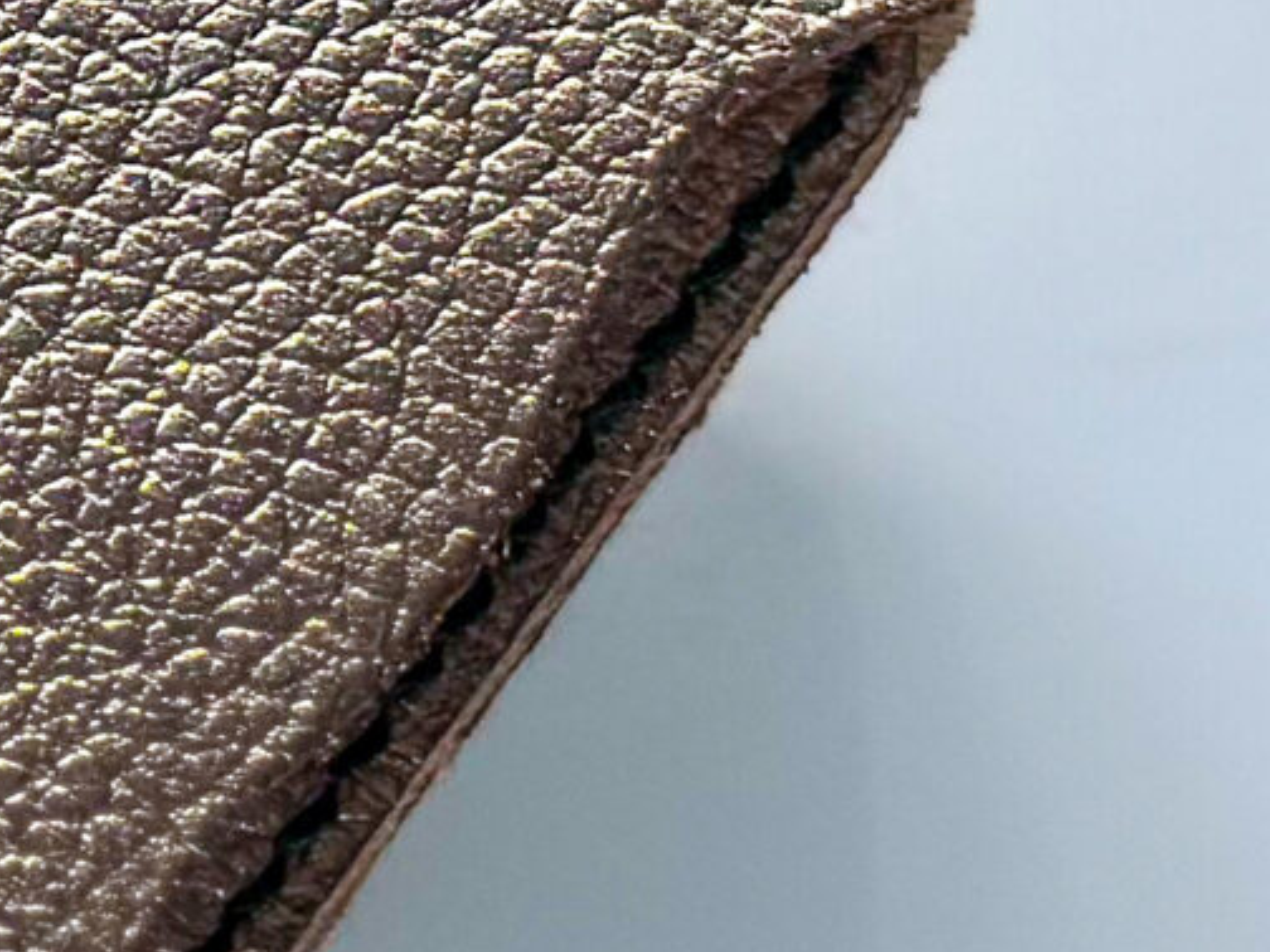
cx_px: -1406
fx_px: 8952
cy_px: -166
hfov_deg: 7.7
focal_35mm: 244
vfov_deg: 6.1
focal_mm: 6.86
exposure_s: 1/121
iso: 100
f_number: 1.78
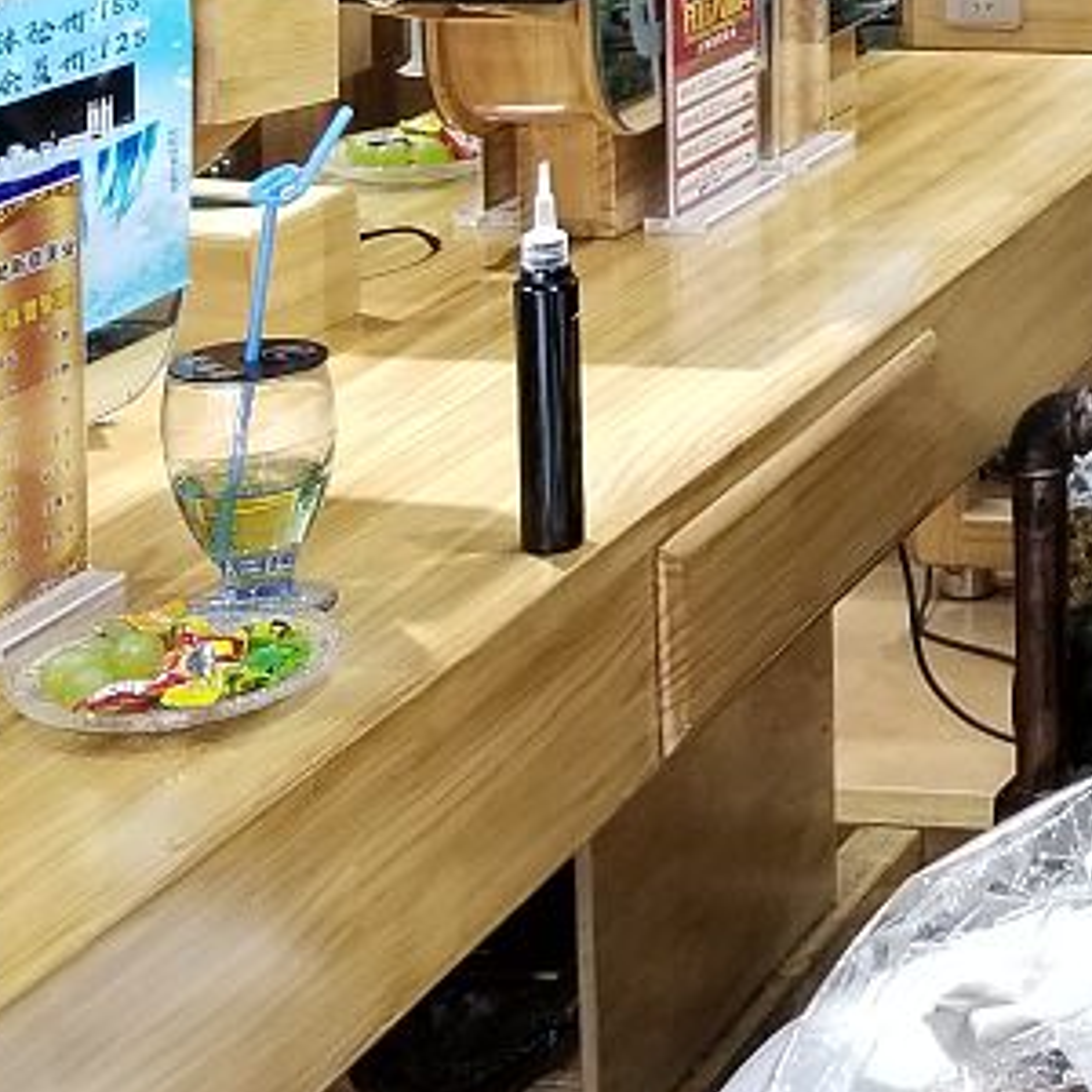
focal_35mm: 92
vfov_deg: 18.0
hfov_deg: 16.6
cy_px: -207
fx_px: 3284
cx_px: 1780
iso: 100
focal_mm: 4.25
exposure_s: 1/50
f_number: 1.7
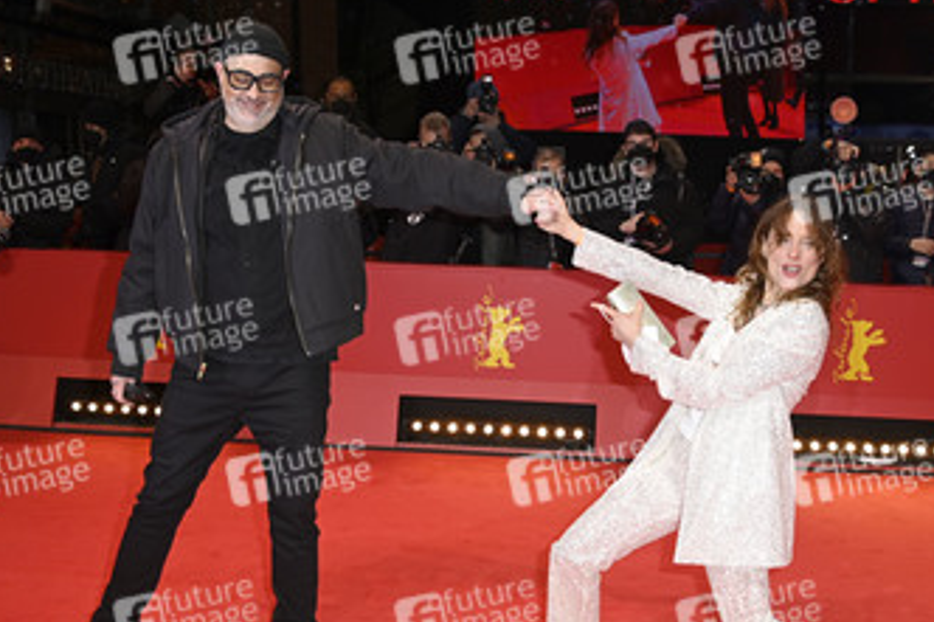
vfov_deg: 34.8
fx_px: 985
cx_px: 505
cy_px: 402
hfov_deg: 50.7
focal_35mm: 38
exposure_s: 1/200
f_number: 5.6
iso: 800
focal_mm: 28
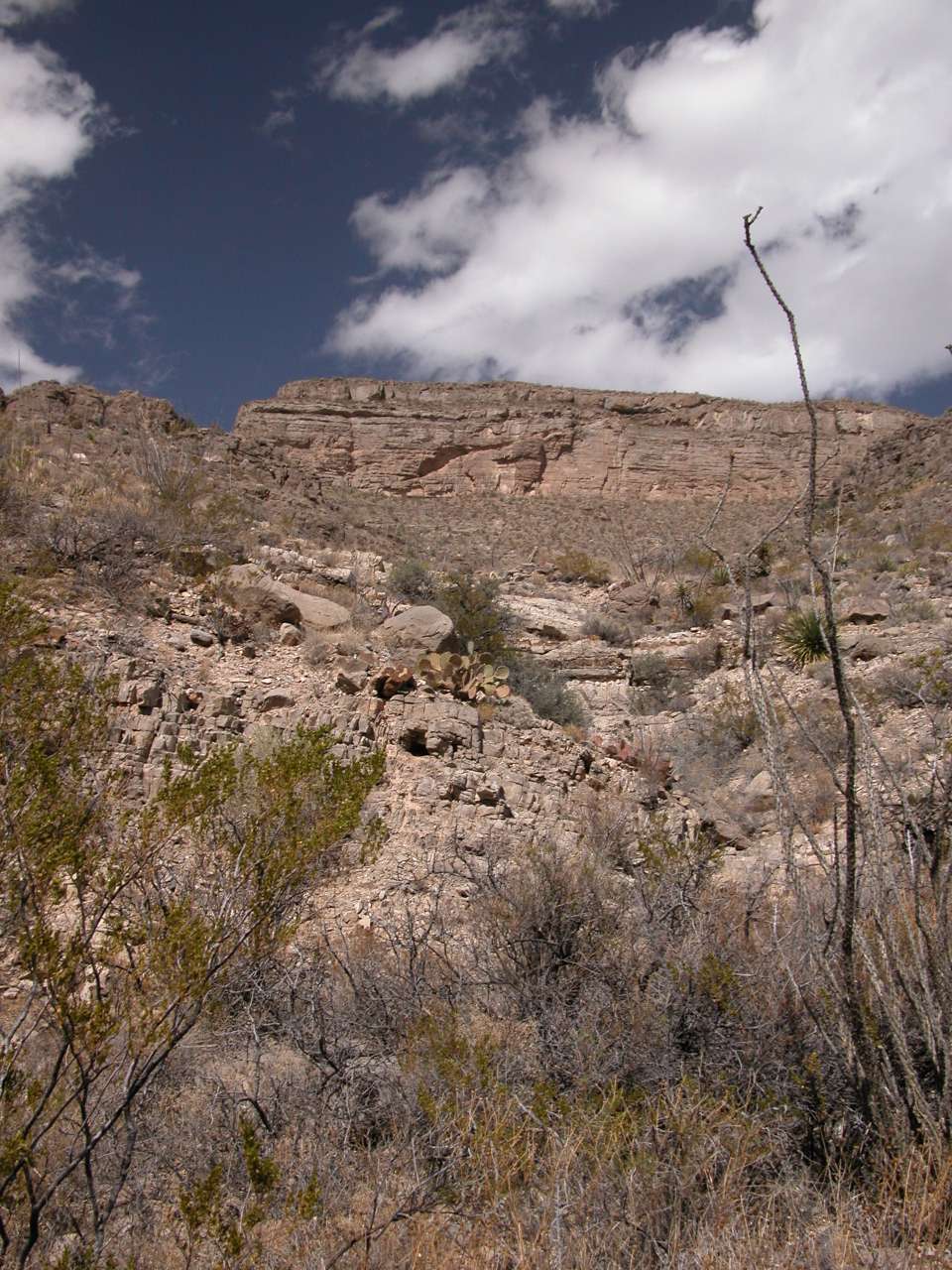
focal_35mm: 35
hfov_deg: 40.7
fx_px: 1283
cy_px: 635
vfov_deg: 52.6
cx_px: 476
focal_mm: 8.9
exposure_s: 1/664
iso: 100
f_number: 3.2
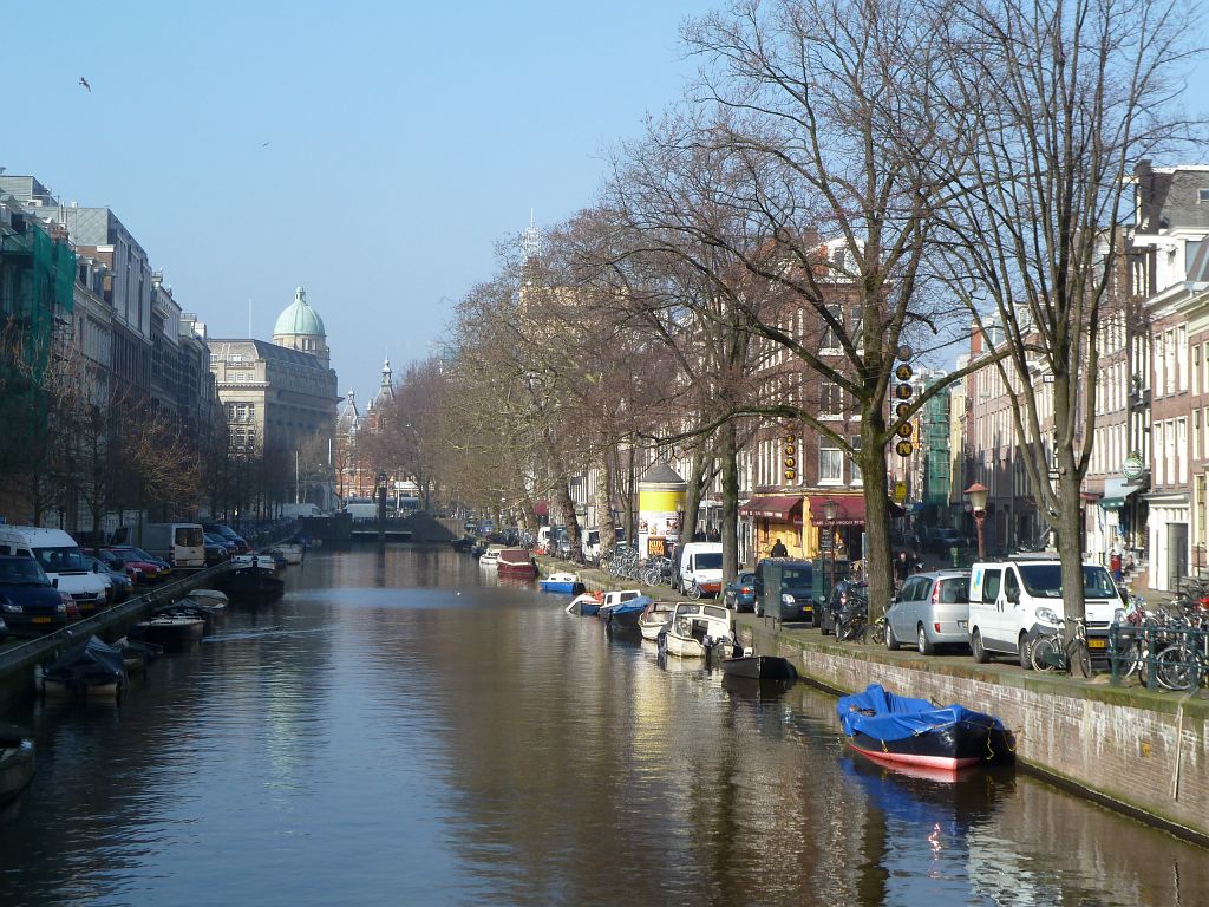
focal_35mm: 59
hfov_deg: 32.7
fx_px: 2061
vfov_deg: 24.8
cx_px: 604
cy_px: 454
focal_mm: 9.7
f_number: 3.9
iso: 80
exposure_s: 1/400
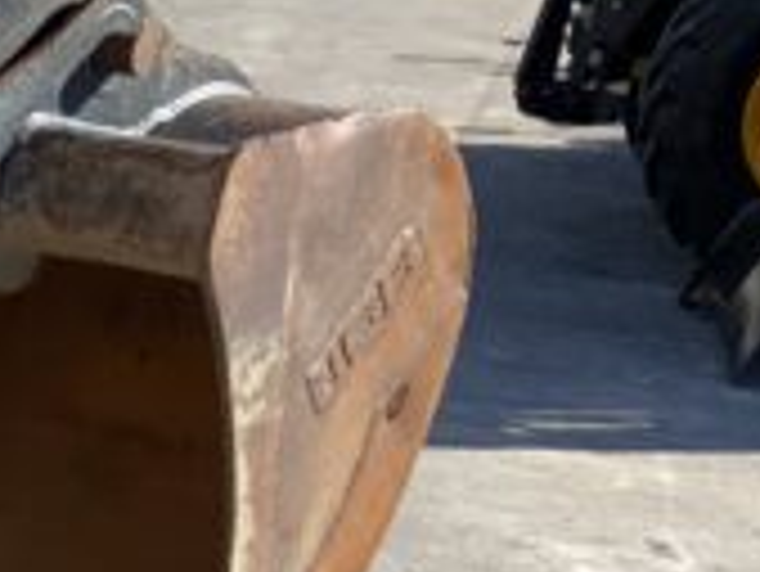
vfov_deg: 12.9
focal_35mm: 110
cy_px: 811
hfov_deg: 16.1
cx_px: -436
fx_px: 2417
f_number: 1.8
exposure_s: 1/1195
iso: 16
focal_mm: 3
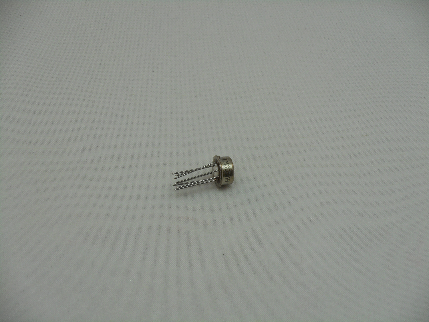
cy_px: 161
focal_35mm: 102
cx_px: 214
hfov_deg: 19.3
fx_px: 1264
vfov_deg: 14.5
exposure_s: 1/60
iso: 140
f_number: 5.8
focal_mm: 18.2
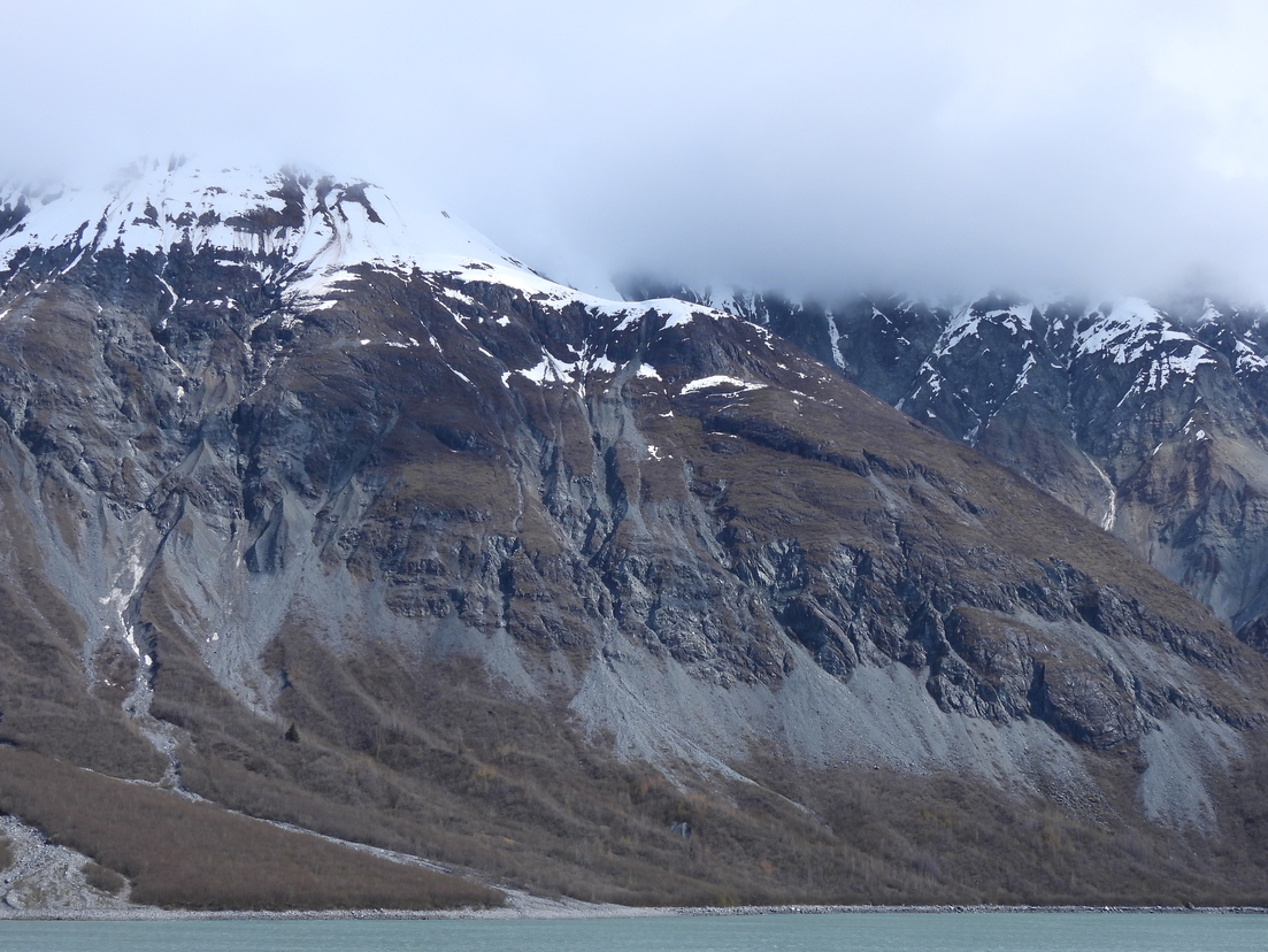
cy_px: 536
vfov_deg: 25.2
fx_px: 2125
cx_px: 709
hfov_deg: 33.2
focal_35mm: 58
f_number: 3.5
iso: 100
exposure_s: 1/1600
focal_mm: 8.9
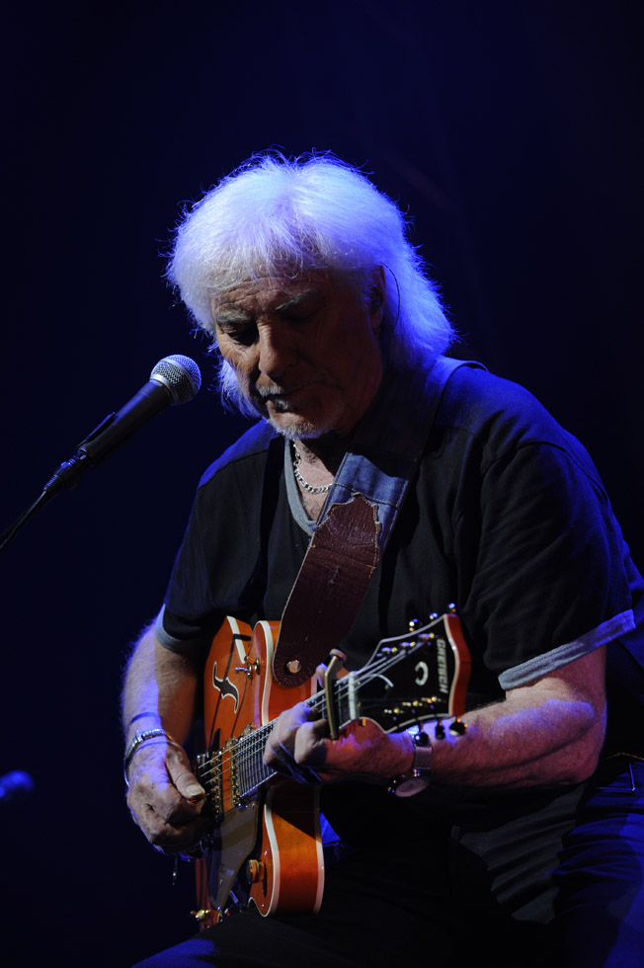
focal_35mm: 190
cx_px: 322
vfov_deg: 10.8
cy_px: 484
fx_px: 5105
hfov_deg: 7.2
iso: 1000
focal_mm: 190
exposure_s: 1/100
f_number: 6.3
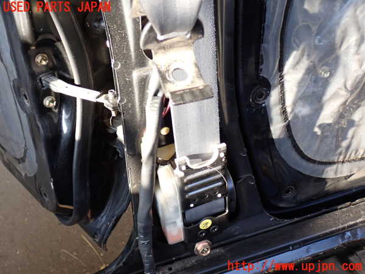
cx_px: 182
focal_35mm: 44
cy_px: 137
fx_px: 464
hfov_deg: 42.9
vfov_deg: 32.9
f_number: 2.9
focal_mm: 7.84
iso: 200
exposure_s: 1/40
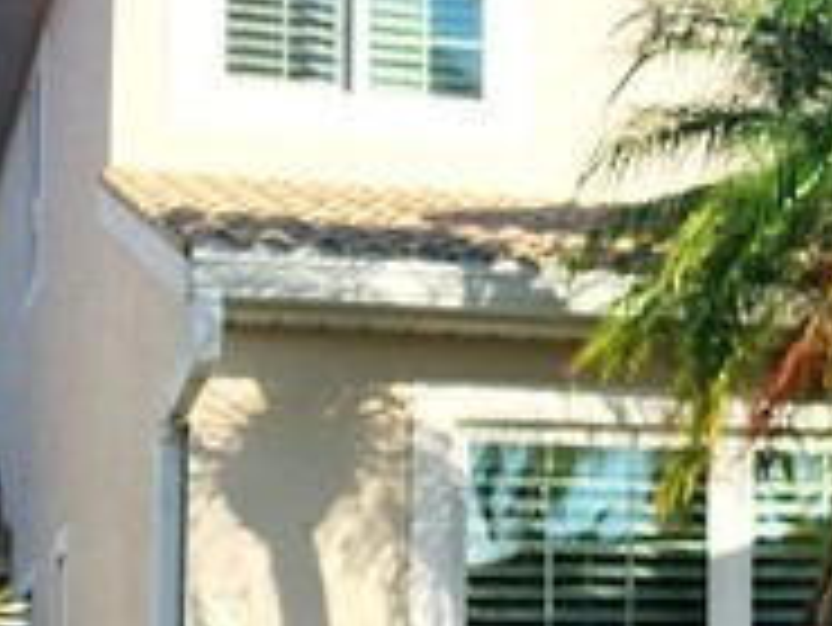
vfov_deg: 11.6
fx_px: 3054
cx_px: 1615
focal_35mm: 127
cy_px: 486
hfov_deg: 13.5
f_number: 1.8
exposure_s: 1/769
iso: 12
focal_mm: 6.4
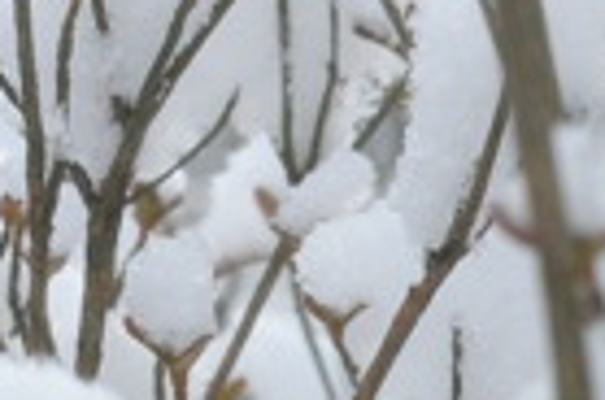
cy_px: -739
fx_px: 7797
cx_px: -518
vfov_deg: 2.9
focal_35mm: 465
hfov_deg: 4.4
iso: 800
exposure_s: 1/500
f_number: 11
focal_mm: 42
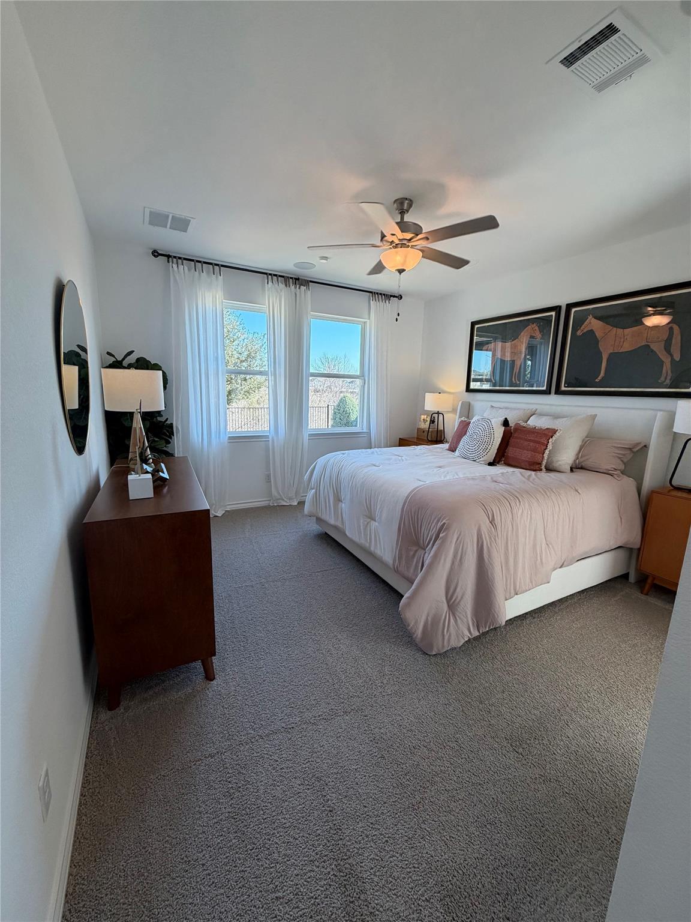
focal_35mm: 14
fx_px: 373
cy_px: 461
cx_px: 346
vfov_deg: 102.1
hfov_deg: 85.7
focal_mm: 2.22
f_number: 2.2
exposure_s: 1/120
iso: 100
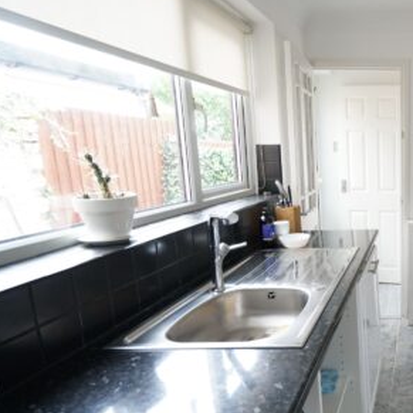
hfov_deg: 47.1
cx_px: 419
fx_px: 378
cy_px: 223
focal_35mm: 28
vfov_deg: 57.2
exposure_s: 1/13
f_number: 5
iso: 400
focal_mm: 16
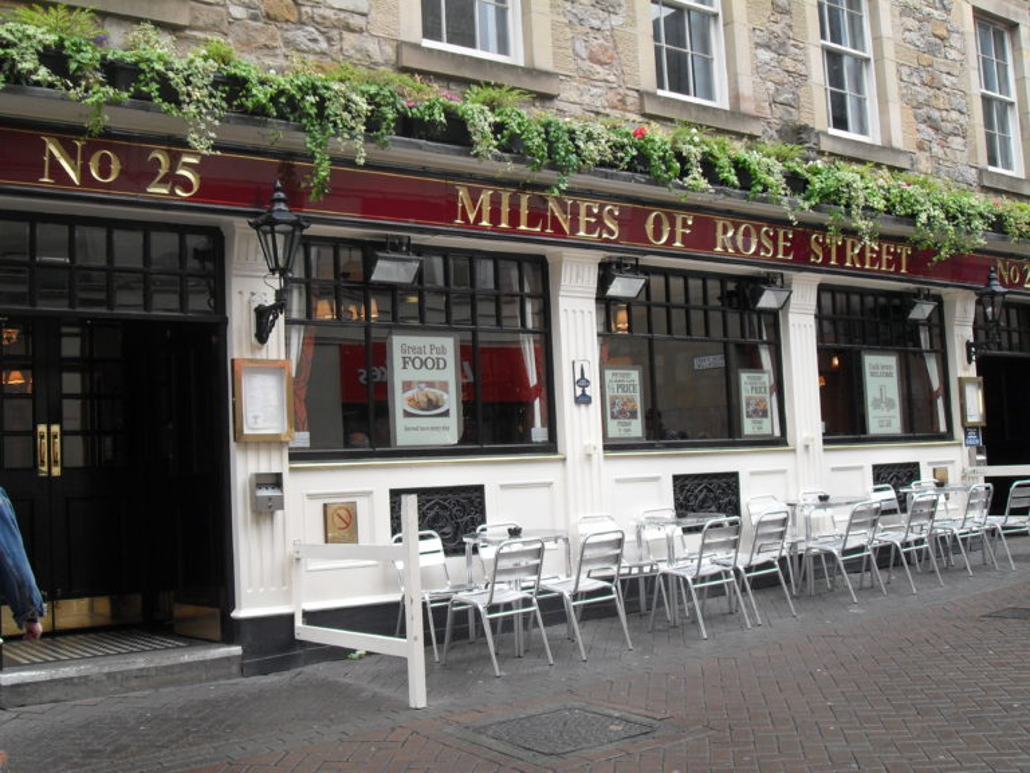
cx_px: 515
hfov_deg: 46.8
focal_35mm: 40
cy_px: 386
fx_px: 1190
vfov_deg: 36.0
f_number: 3
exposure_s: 1/250
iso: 100
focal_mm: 7
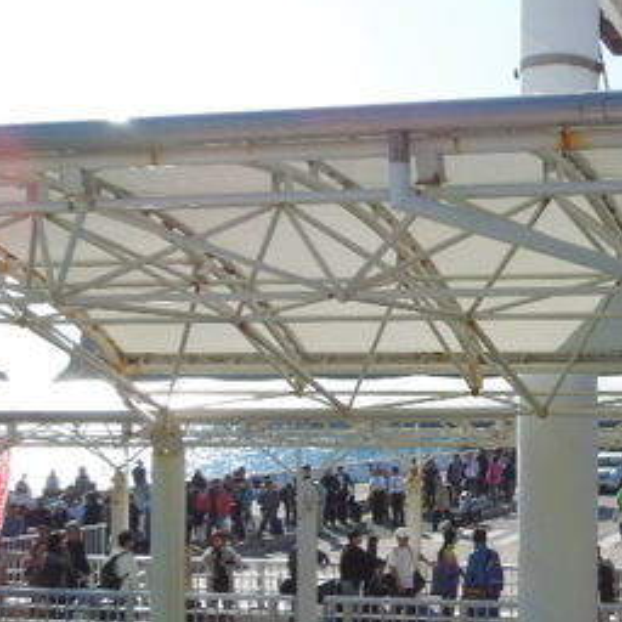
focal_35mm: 56
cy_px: 405
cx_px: 644
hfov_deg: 28.4
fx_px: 1138
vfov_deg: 30.4
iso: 100
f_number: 3.3
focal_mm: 4.5
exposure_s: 1/1250
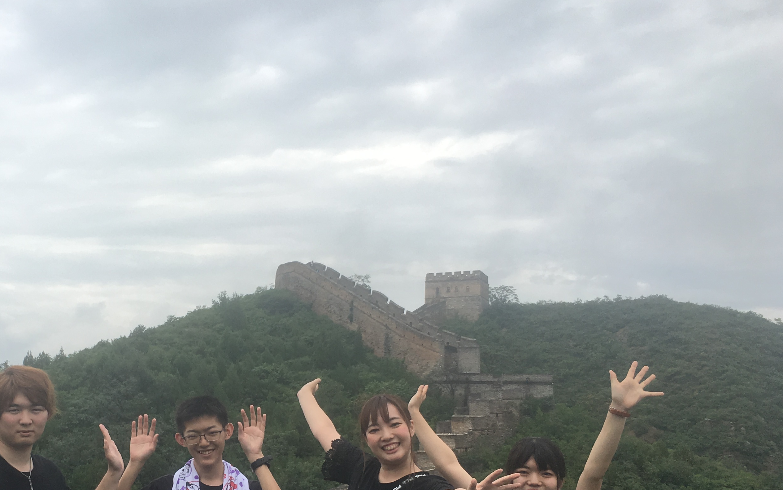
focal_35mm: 49
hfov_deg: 39.9
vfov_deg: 25.7
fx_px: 1046
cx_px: 197
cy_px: 415
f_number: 2.2
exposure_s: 1/1202
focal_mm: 4.15
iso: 25
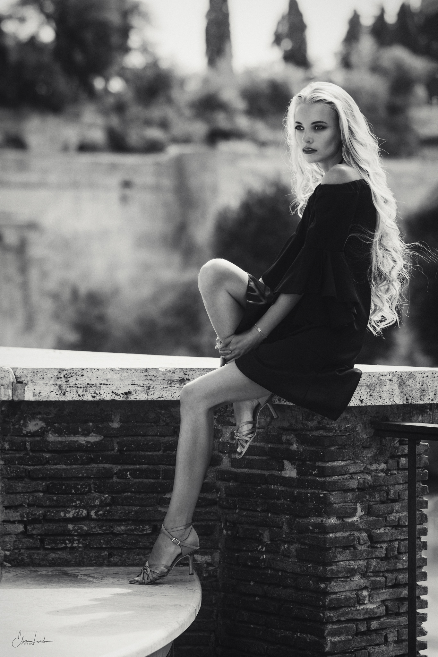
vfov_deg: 16.1
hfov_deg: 10.8
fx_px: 2327
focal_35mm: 128
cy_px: 328
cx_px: 219
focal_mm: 85
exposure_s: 1/1250
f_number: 2.5
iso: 100
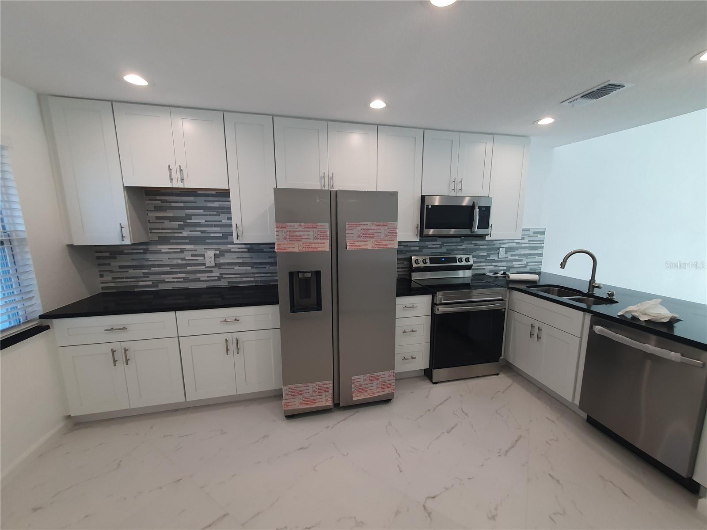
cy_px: 265
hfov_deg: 106.2
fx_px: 266
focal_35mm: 13
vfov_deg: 89.9
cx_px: 354
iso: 64
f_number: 2.2
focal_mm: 1.8
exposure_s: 1/120
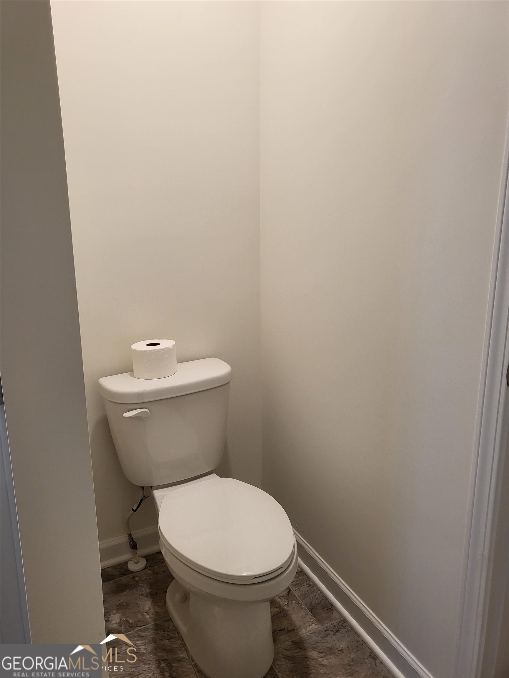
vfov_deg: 67.3
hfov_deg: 53.1
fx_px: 510
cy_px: 339
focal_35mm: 26
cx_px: 254
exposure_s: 1/120
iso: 125
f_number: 1.8
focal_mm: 4.25
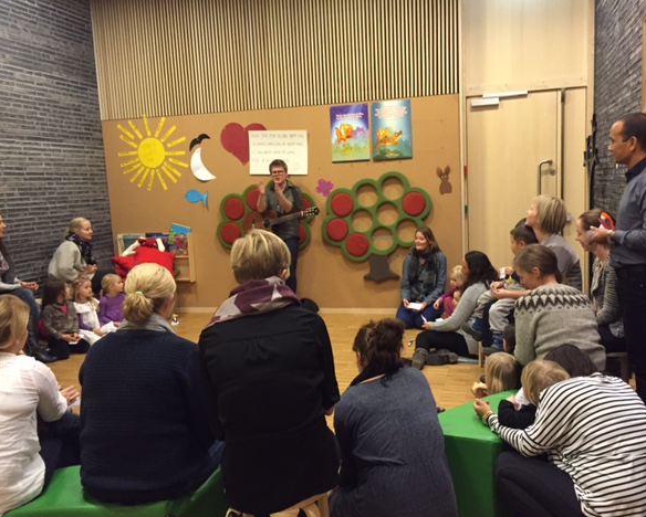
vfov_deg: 47.2
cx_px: 350
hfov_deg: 57.1
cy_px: 263
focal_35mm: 31
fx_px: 593
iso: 250
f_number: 2.2
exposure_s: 1/24
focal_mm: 4.15
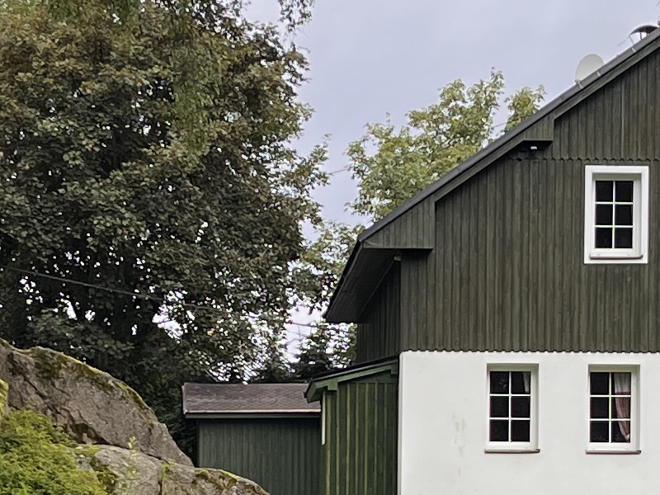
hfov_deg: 15.1
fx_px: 2498
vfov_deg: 11.2
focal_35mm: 131
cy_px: 483
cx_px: 298
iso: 50
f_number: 1.6
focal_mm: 5.1
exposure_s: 1/1517
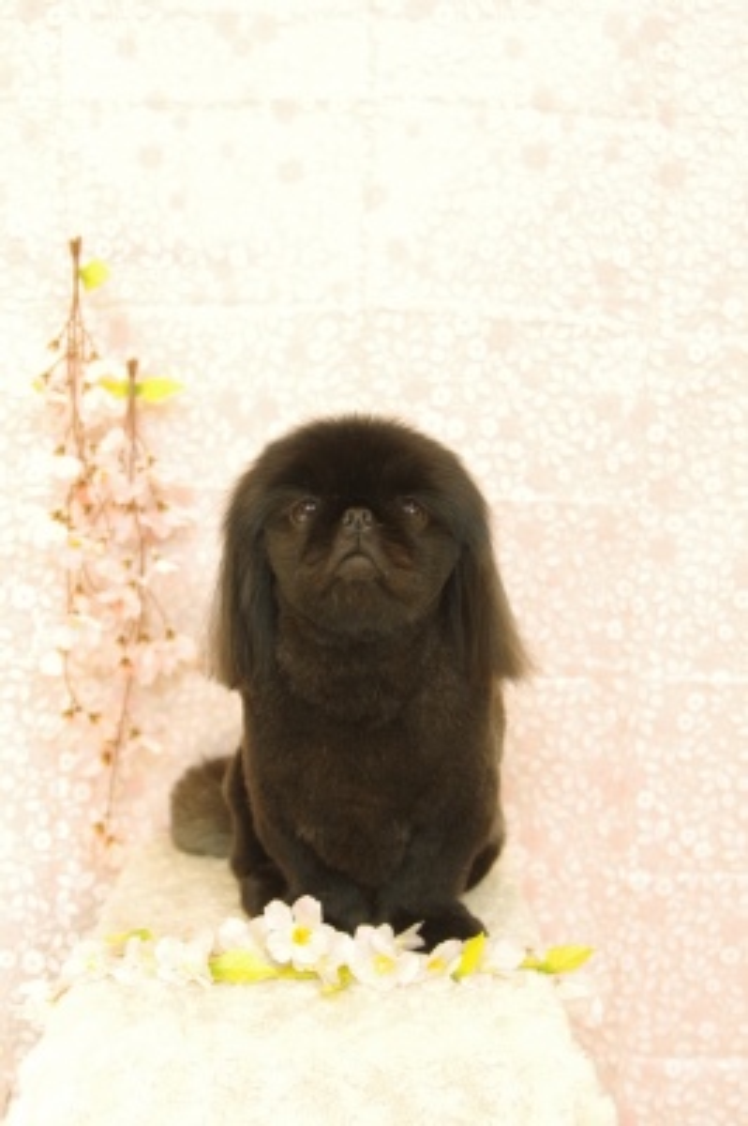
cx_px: 374
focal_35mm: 49
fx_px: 1530
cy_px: 563
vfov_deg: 40.4
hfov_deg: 27.5
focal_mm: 33
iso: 1250
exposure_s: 1/60
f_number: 2.8
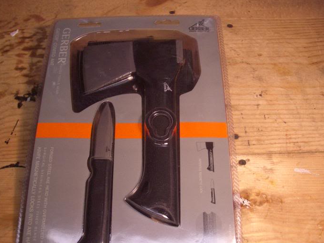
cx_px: 149
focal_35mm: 41
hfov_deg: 45.7
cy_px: 139
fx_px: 384
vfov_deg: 35.1
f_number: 2.6
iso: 100
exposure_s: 1/80
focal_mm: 5.8
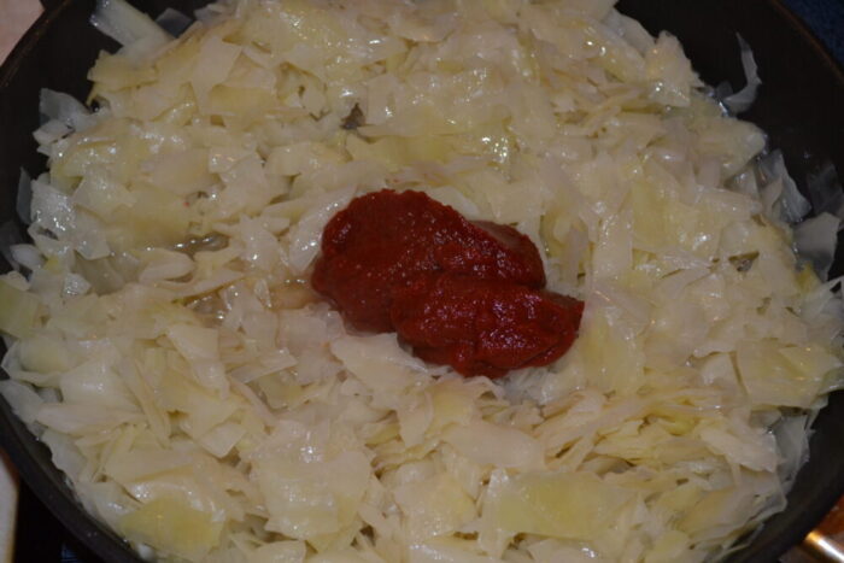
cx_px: 422
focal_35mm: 63
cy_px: 282
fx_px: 1477
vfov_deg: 21.6
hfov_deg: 31.9
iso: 720
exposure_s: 1/60
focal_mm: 42
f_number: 5.3
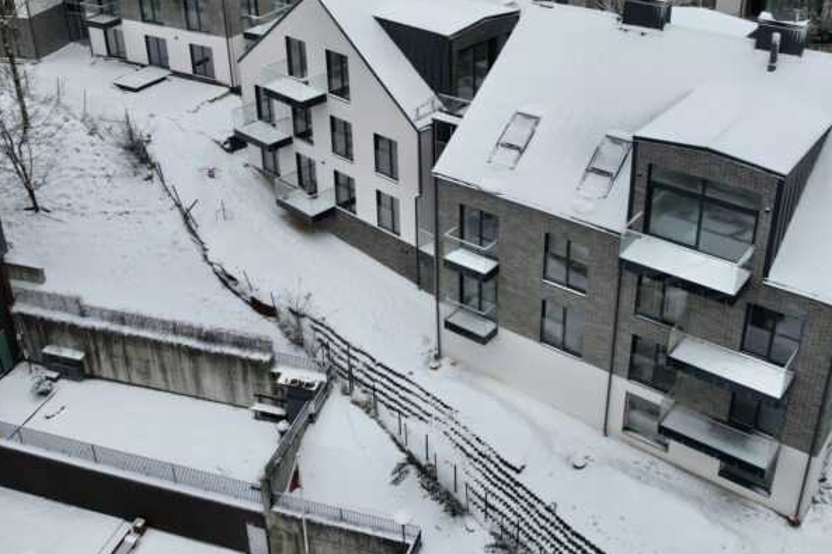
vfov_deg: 34.5
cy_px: 162
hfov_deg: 50.7
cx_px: 439
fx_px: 878
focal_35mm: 38
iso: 100
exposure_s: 1/120
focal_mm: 8.38
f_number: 2.8
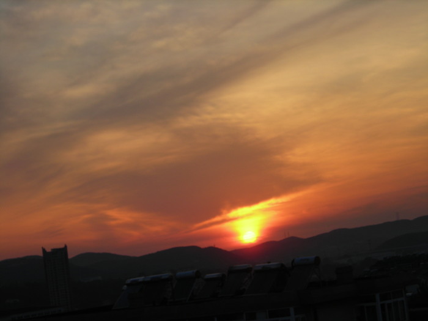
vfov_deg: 12.8
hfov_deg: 17.0
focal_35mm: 116
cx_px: 214
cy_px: 160
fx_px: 1434
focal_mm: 19.2
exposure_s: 1/80.3
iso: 50
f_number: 5.3
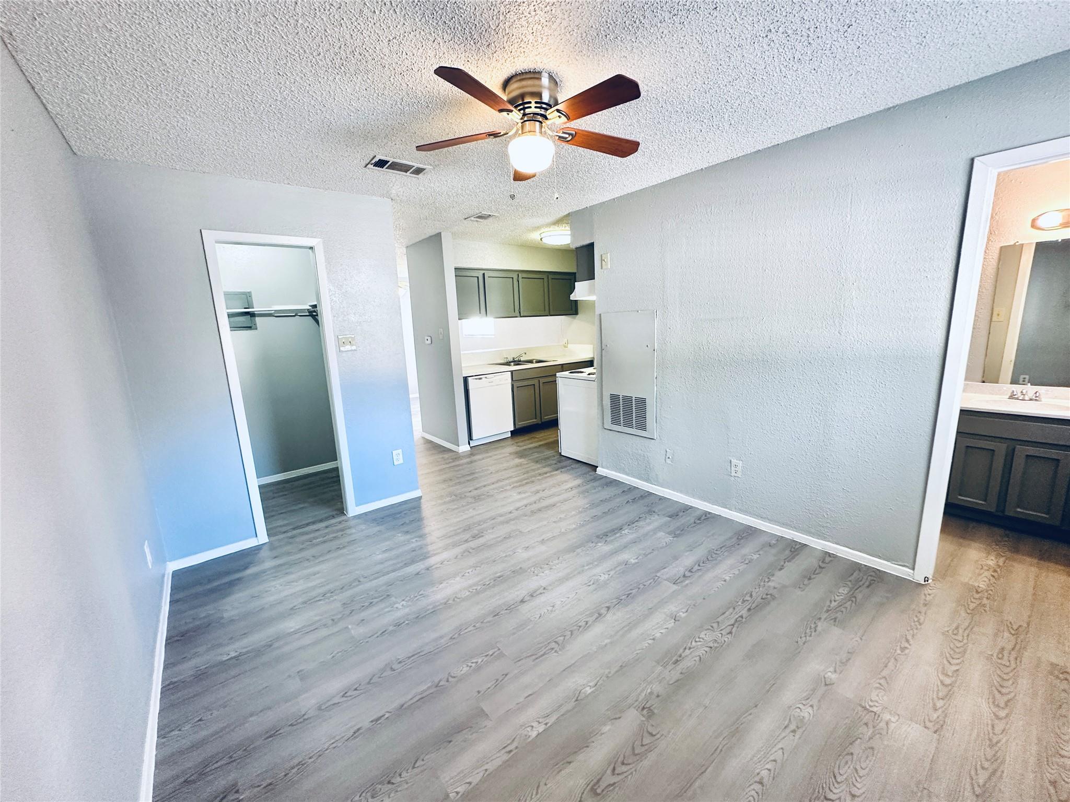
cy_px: 401
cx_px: 535
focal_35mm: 14
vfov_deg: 85.7
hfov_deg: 102.1
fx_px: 433
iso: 200
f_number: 2.2
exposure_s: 1/60
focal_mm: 2.22
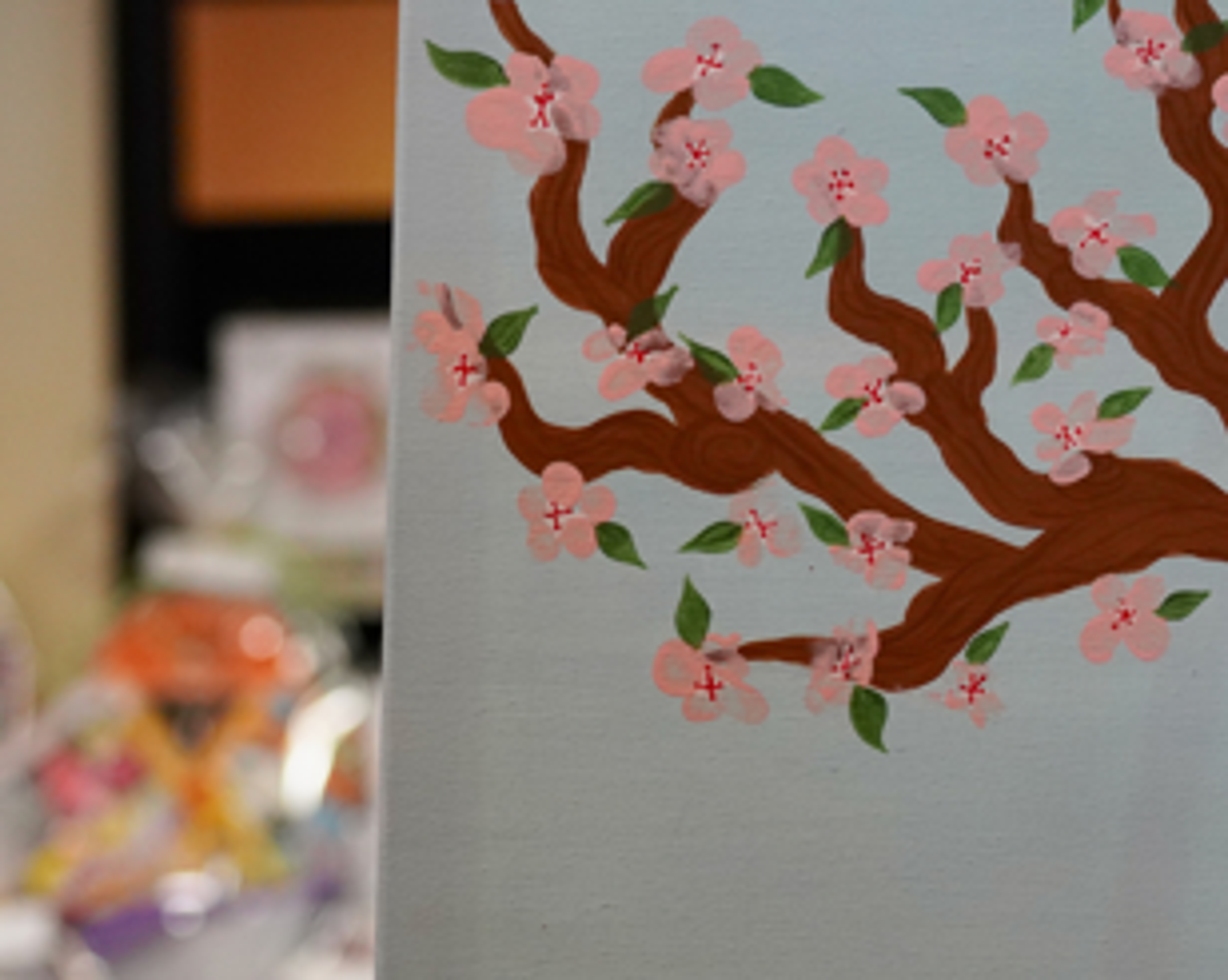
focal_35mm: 96
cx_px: 1344
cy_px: 645
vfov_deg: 16.0
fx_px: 3487
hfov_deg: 19.2
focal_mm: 35
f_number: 2
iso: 1600
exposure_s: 1/160
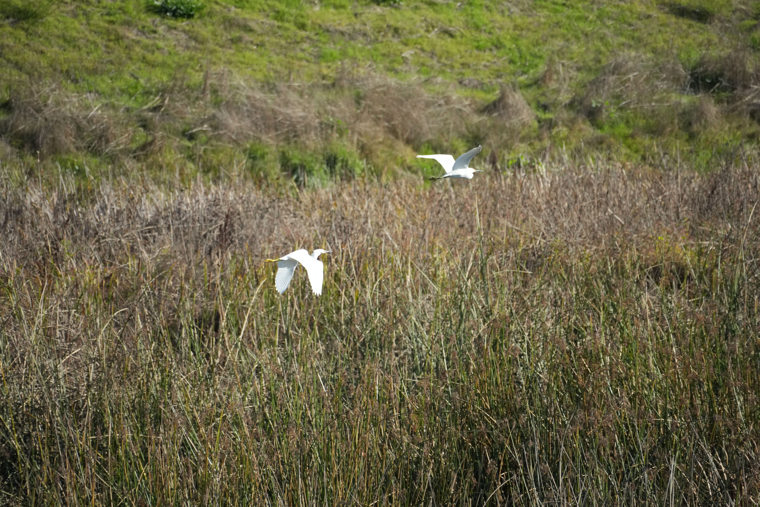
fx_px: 6333
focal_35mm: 300
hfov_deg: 6.9
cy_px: 254
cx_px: 380
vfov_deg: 4.6
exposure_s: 1/2500
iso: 1600
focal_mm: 300
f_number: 7.1
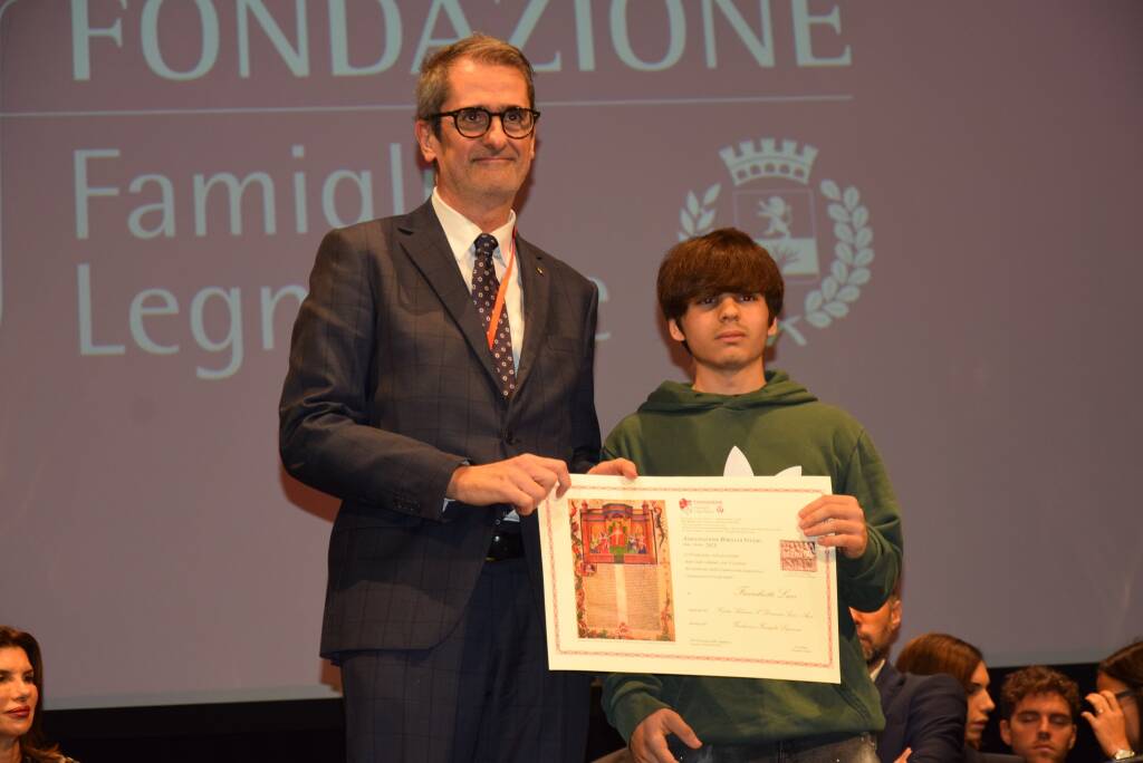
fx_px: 4050
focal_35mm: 128
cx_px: 572
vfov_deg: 10.8
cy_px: 382
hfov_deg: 16.1
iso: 800
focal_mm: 85
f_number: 5.6
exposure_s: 1/80
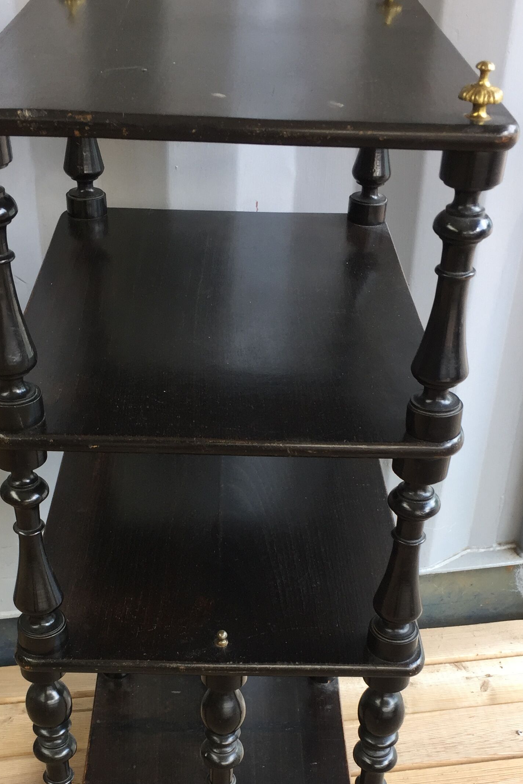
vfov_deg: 41.8
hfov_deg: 29.2
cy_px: 563
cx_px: 244
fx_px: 1002
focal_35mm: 46
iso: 40
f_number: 2.2
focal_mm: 4.15
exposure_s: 1/100
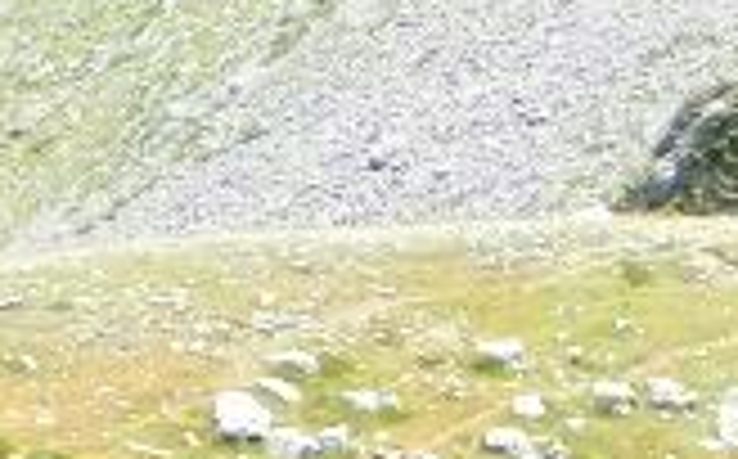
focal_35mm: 982
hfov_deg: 2.1
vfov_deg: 1.3
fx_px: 19724
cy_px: 344
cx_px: 1528
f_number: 4.7
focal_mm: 23.2
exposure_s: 1/500
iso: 125
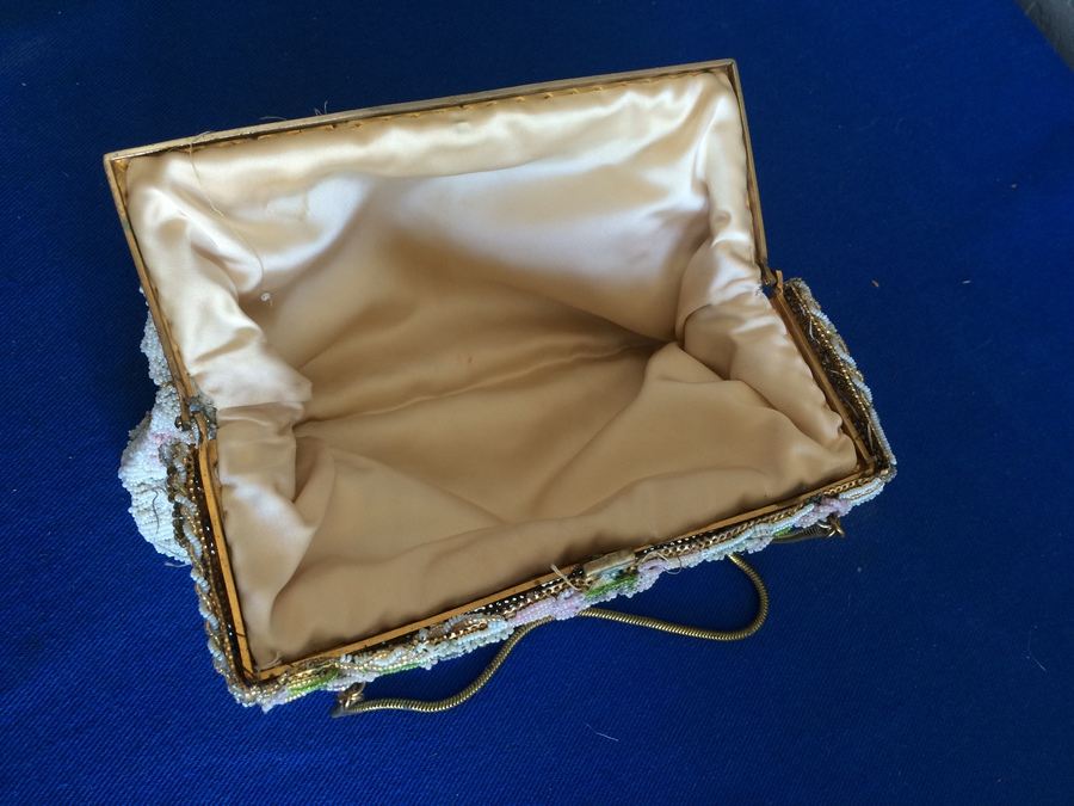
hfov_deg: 61.7
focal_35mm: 29
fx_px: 900
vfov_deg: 48.2
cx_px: 537
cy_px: 403
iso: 80
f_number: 2.2
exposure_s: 1/30
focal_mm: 4.15
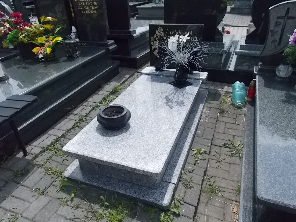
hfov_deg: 67.3
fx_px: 222
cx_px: 148
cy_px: 111
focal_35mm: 26
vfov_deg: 53.1
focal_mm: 4.6
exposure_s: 1/800
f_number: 8
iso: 400
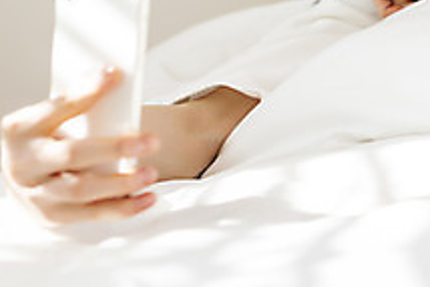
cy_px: -110
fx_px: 1673
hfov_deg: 14.2
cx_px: 521
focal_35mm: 140
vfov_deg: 9.6
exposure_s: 1/160
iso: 100
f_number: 2.8
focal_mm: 50
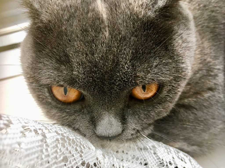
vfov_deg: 48.2
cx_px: 112
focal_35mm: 29
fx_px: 188
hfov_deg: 61.7
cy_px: 84
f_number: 2.2
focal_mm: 4.15
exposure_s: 1/30
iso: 25
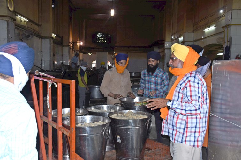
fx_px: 231
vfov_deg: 38.3
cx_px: 120
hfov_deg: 55.1
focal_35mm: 34
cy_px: 80
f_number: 5.6
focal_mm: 23
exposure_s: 1/160
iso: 400
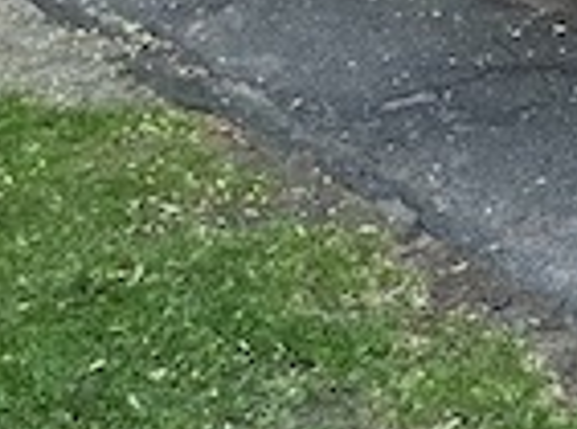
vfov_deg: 16.2
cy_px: -376
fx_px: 1230
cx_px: 839
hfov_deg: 22.3
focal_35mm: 74
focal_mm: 1.57
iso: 32
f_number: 1.8
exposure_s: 1/132
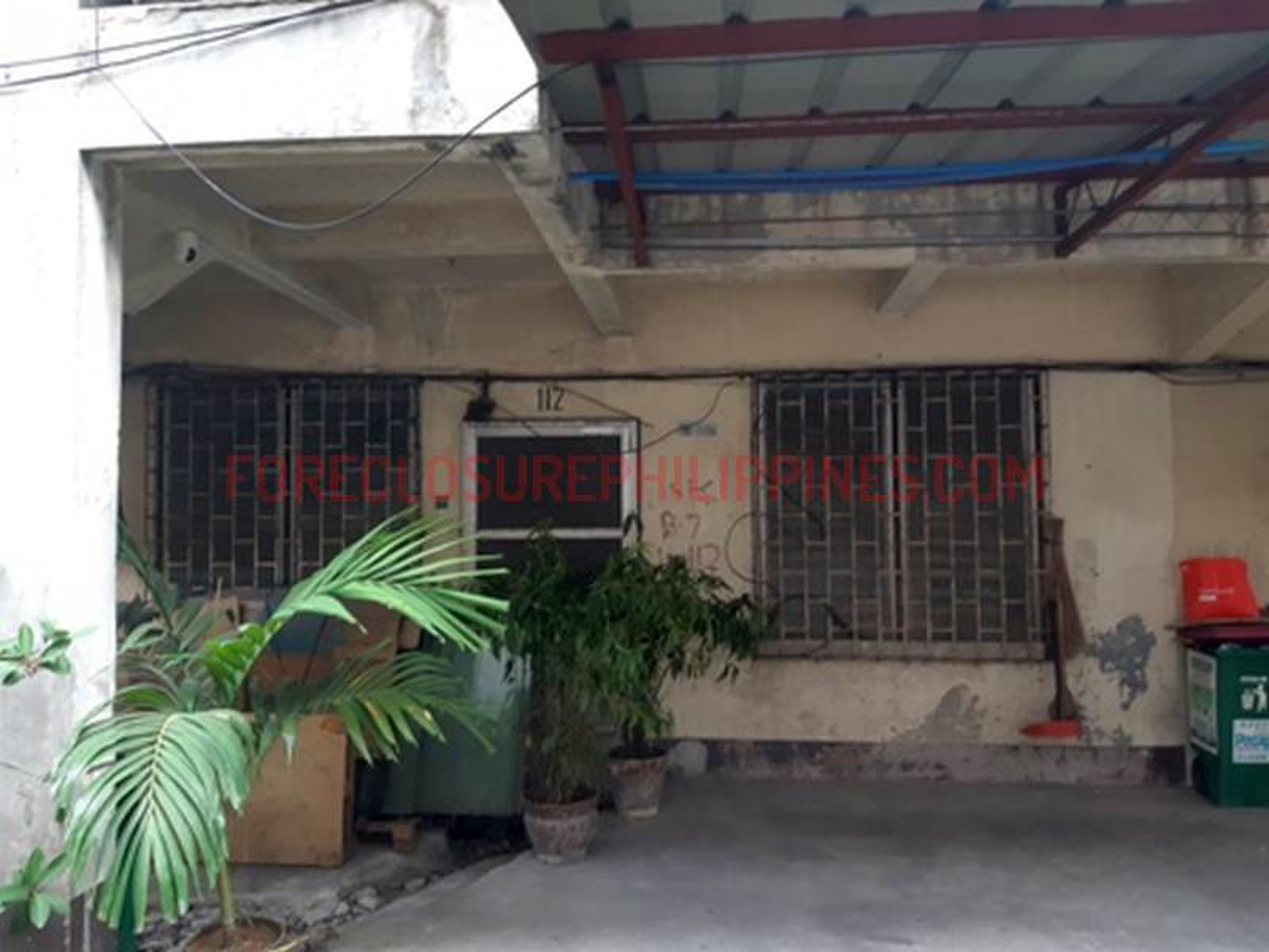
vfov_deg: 53.1
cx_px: 634
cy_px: 476
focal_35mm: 26
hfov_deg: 67.3
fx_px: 953
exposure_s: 1/50
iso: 64
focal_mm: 3.93
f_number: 1.7
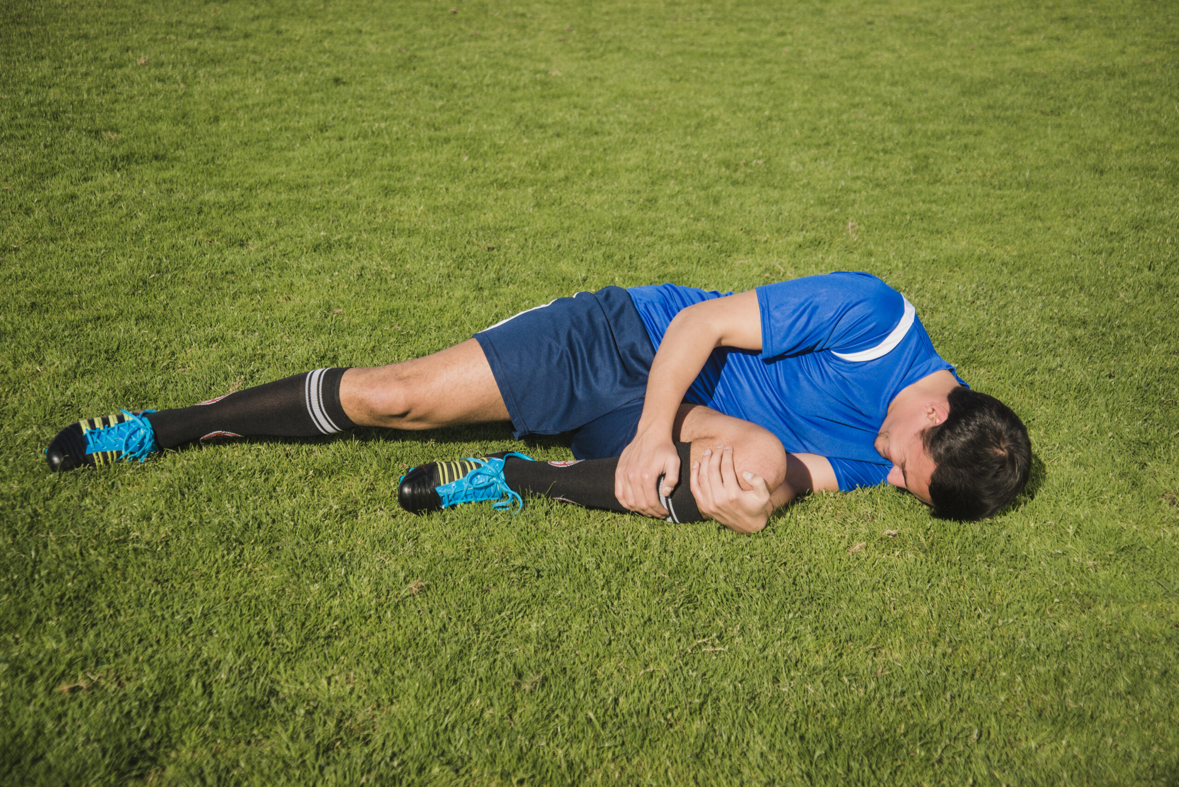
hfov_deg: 30.9
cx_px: 590
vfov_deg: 20.9
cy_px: 394
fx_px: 2129
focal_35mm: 65
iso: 400
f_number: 5.6
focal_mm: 65
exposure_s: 1/2000
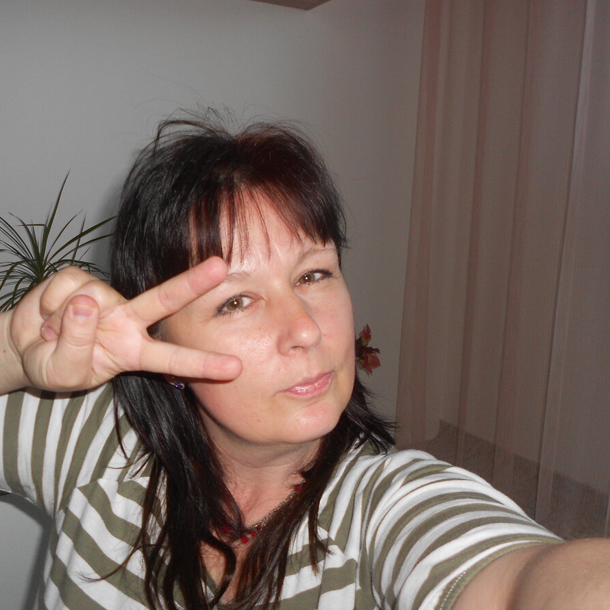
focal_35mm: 31
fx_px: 618
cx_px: 267
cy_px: 306
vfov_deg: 52.5
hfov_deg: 52.4
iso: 80
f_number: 3.2
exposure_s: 1/25
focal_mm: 4.6
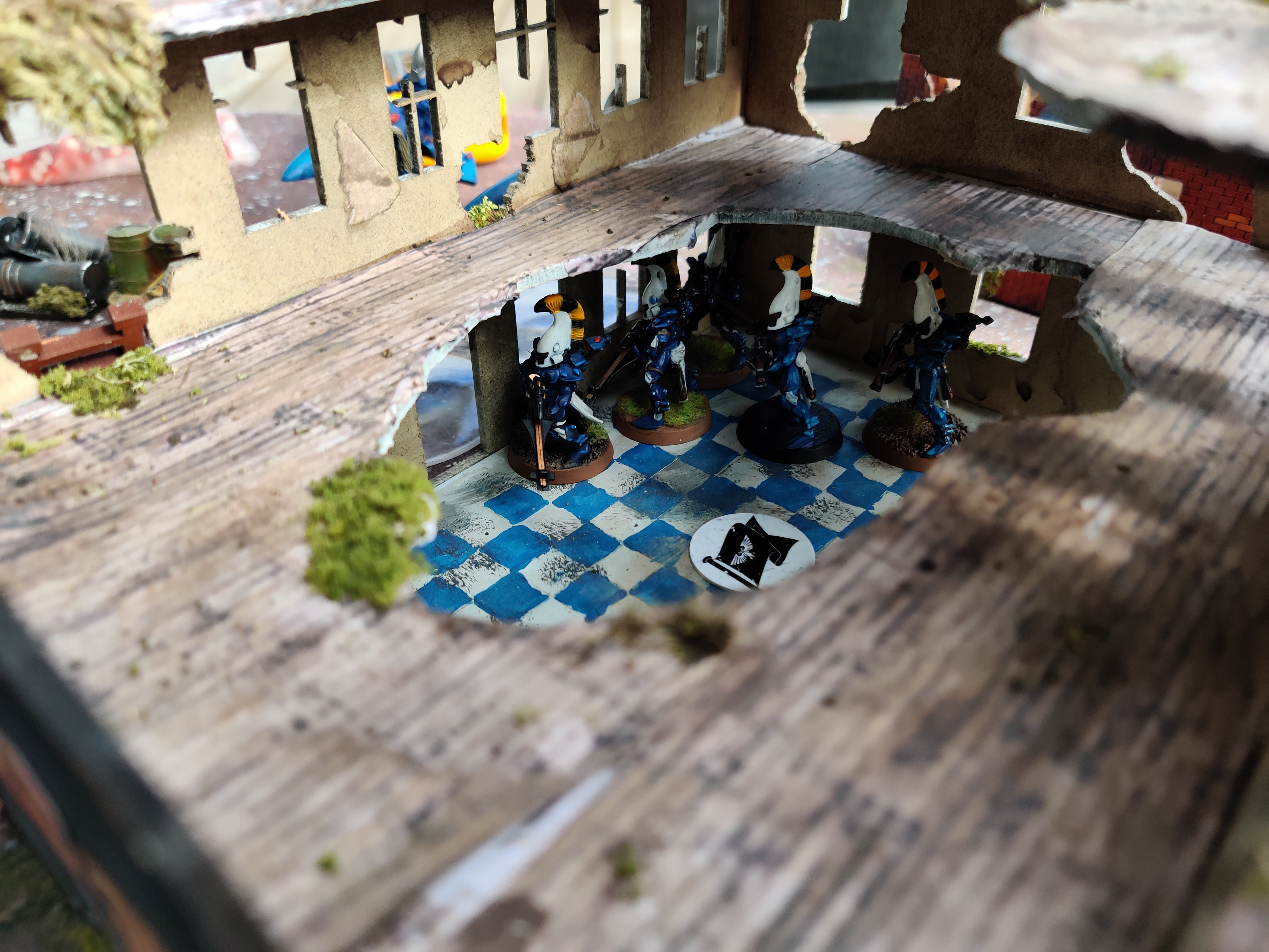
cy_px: 476
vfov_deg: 51.4
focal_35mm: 27
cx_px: 634
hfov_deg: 65.3
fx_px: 990
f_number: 1.65
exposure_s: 1/419
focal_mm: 4.75
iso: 100
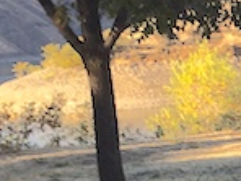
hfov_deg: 12.1
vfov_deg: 10.2
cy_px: 207
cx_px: 495
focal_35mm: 143
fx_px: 996
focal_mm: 4.15
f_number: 2.2
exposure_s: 1/483
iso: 32
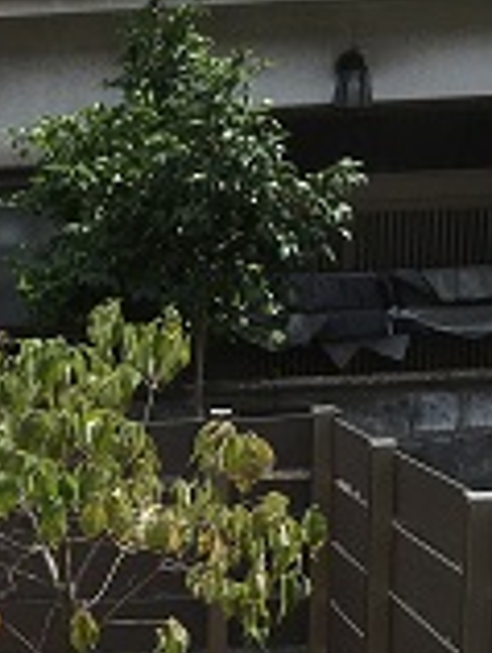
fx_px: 2079
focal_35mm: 110
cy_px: 922
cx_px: -141
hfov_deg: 13.1
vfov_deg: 16.6
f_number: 2.2
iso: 25
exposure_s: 1/1832
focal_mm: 4.15
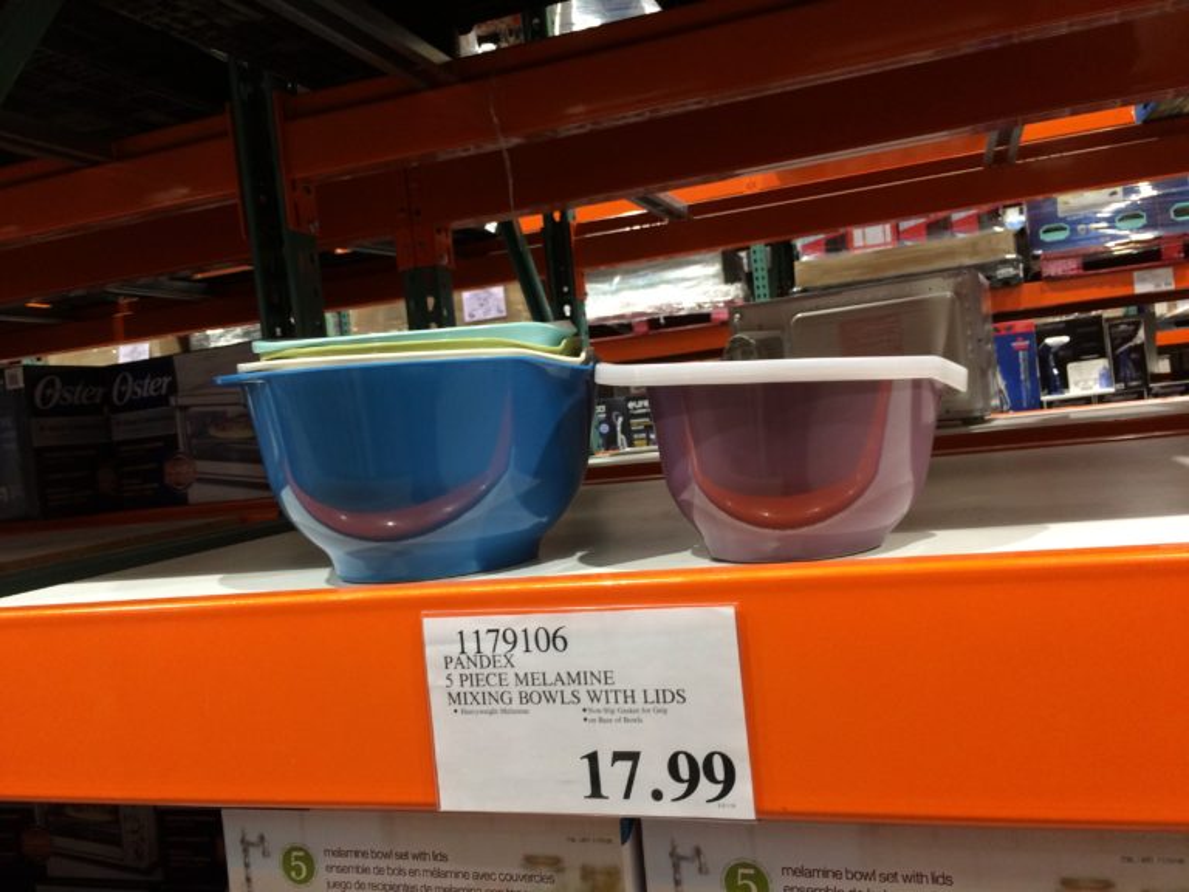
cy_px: 446
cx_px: 594
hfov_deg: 61.7
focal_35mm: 29
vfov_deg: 48.2
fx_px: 996
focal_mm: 4.15
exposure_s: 1/30
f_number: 2.2
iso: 125
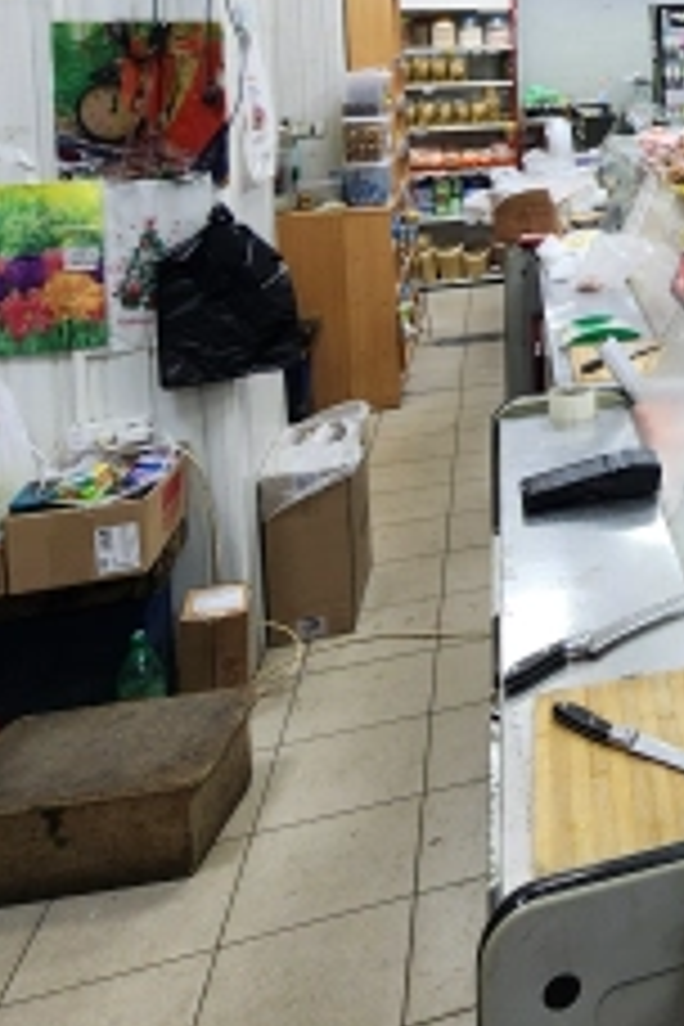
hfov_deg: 27.7
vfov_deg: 46.2
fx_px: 1054
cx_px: 958
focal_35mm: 37
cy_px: 76
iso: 125
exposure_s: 1/50
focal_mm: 2.2
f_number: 2.2
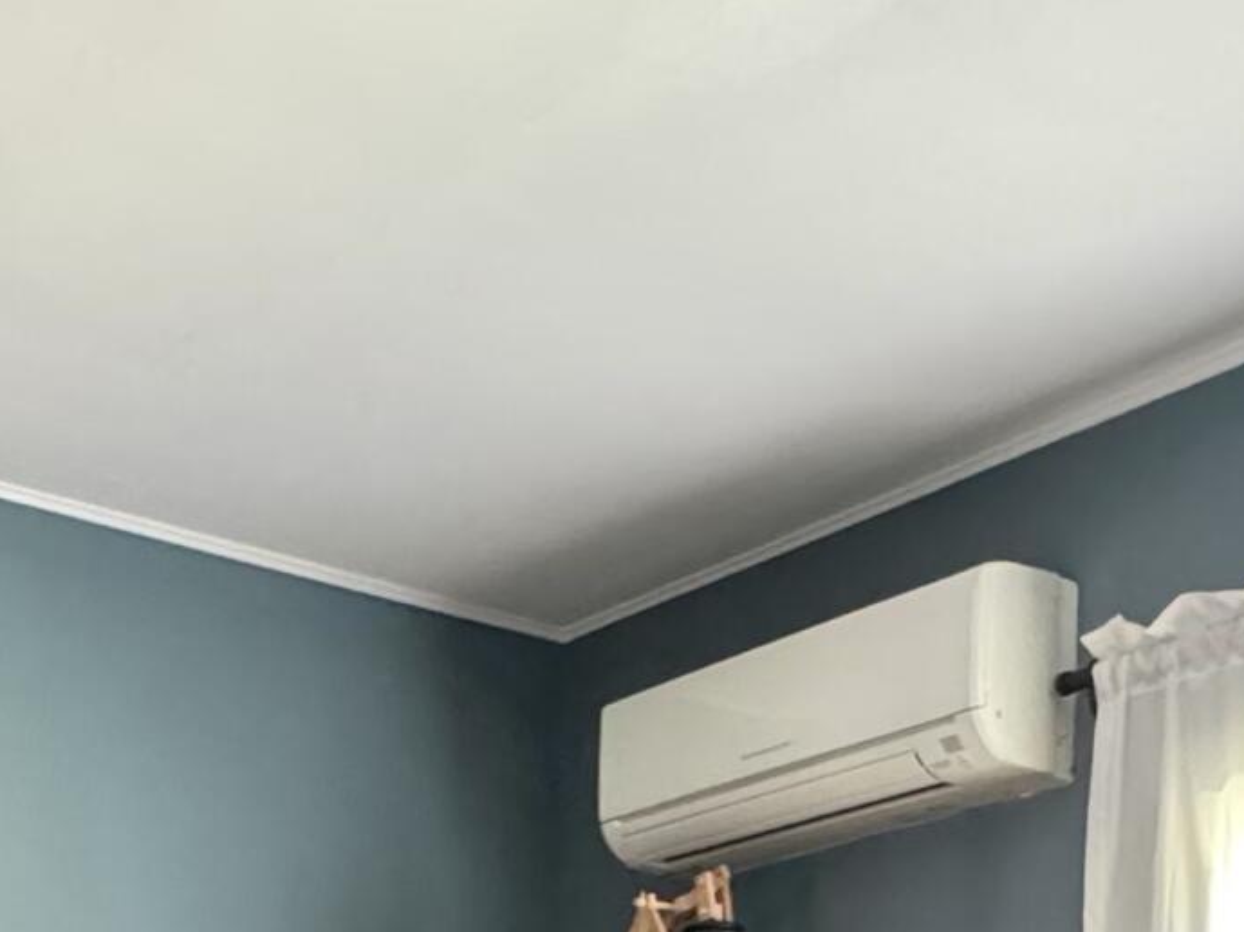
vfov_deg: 20.1
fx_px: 2191
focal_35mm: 61
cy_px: 1465
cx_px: 191
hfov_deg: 30.7
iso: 1250
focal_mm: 2.22
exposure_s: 1/60
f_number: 2.2
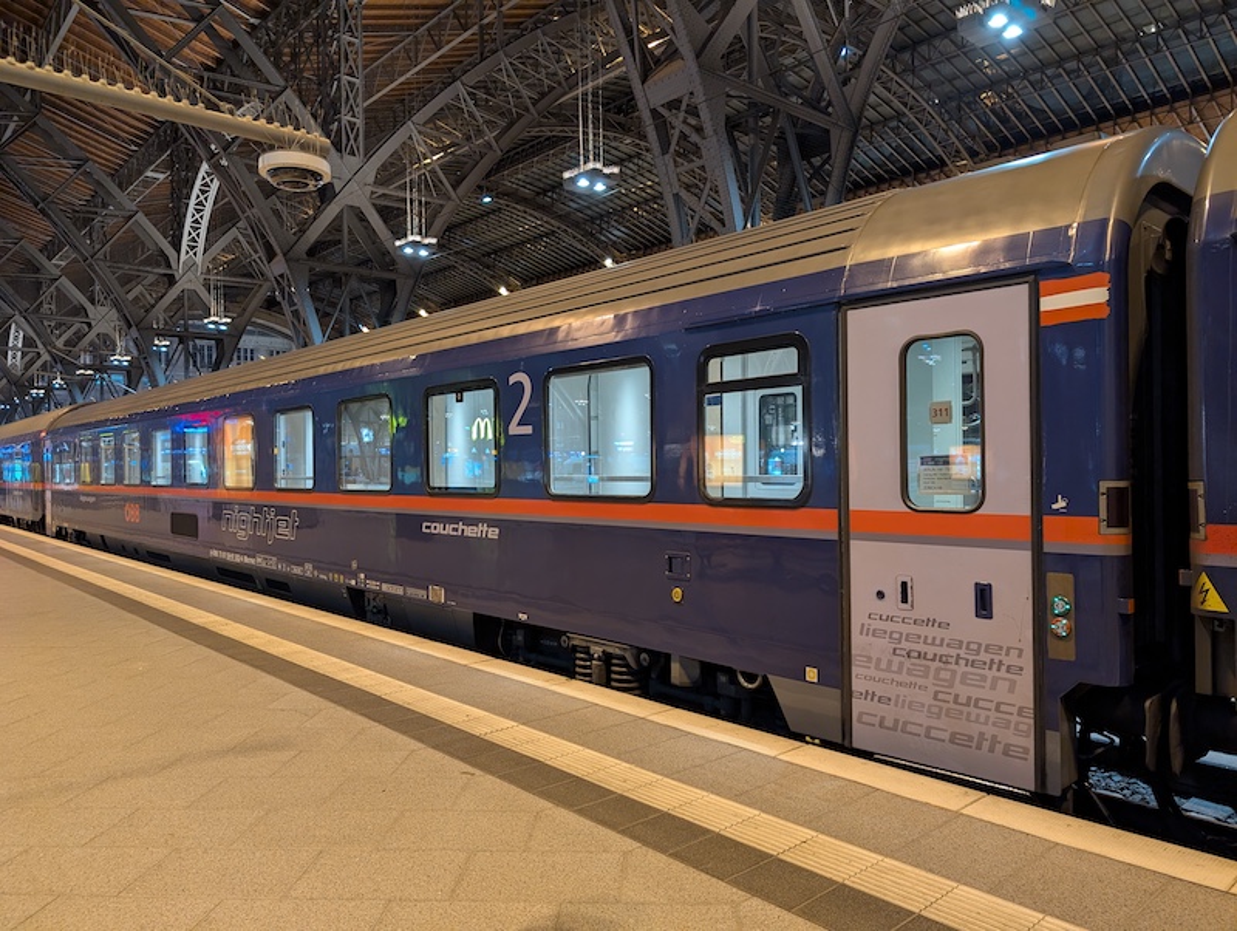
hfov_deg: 71.5
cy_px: 466
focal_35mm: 24
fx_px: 859
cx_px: 618
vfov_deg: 56.9
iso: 198
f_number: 1.68
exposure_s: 1/25
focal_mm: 6.9
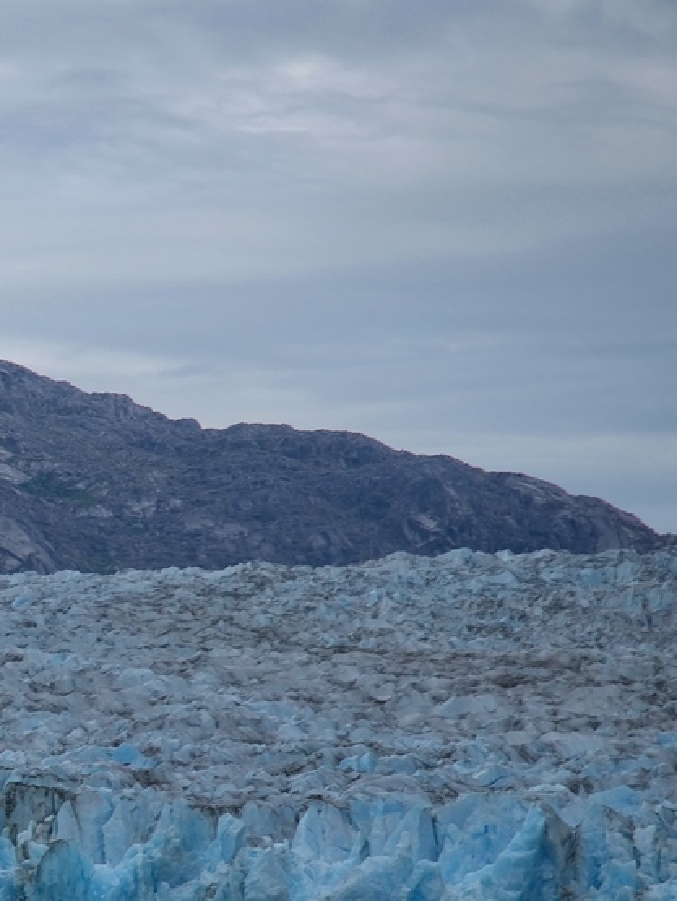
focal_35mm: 266
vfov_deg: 7.4
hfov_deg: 5.6
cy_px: 657
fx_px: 6928
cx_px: -161
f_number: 6.3
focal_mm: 120
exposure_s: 1/250
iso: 100
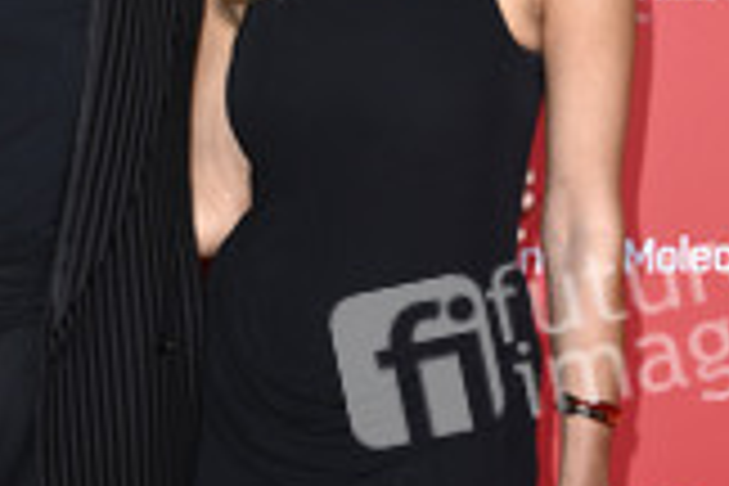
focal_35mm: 143
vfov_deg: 9.6
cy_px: 117
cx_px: 153
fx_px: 2896
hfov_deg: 14.3
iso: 1000
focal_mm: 58
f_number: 5.6
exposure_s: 1/250
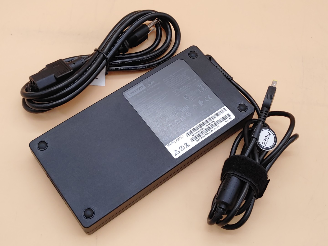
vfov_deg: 32.9
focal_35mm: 44
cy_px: 123
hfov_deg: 42.9
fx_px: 417
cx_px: 164
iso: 50
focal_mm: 4.36
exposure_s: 1/120
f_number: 1.8
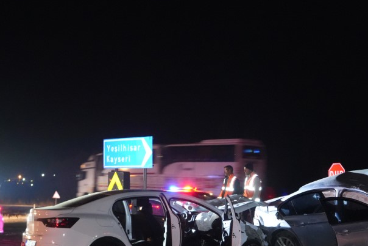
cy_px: 193
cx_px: 234
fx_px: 757
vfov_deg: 18.3
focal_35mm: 74
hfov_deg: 27.2
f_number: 4
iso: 12800
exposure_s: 1/25
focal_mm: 43
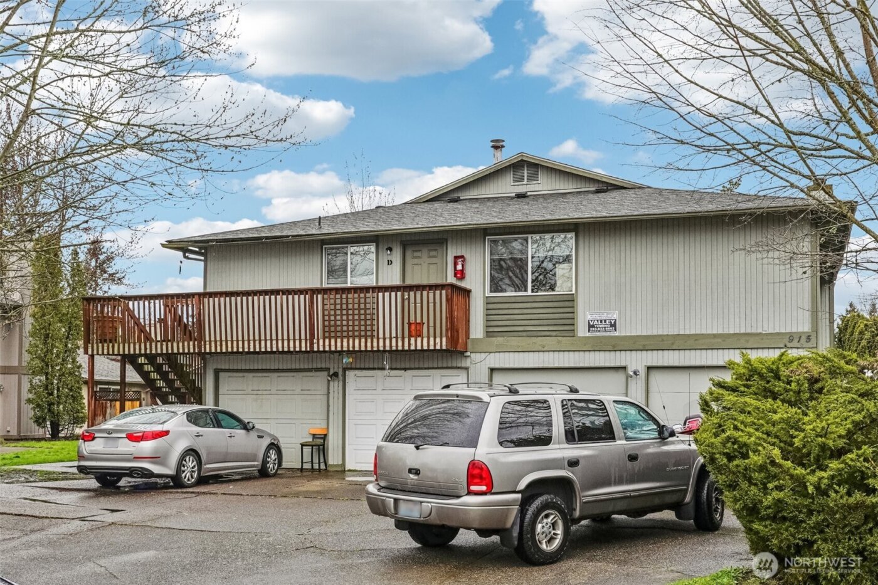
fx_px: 1024
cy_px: 292
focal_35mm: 42
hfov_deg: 46.4
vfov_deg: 31.9
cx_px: 439
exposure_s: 1/125
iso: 400
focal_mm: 28
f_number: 8
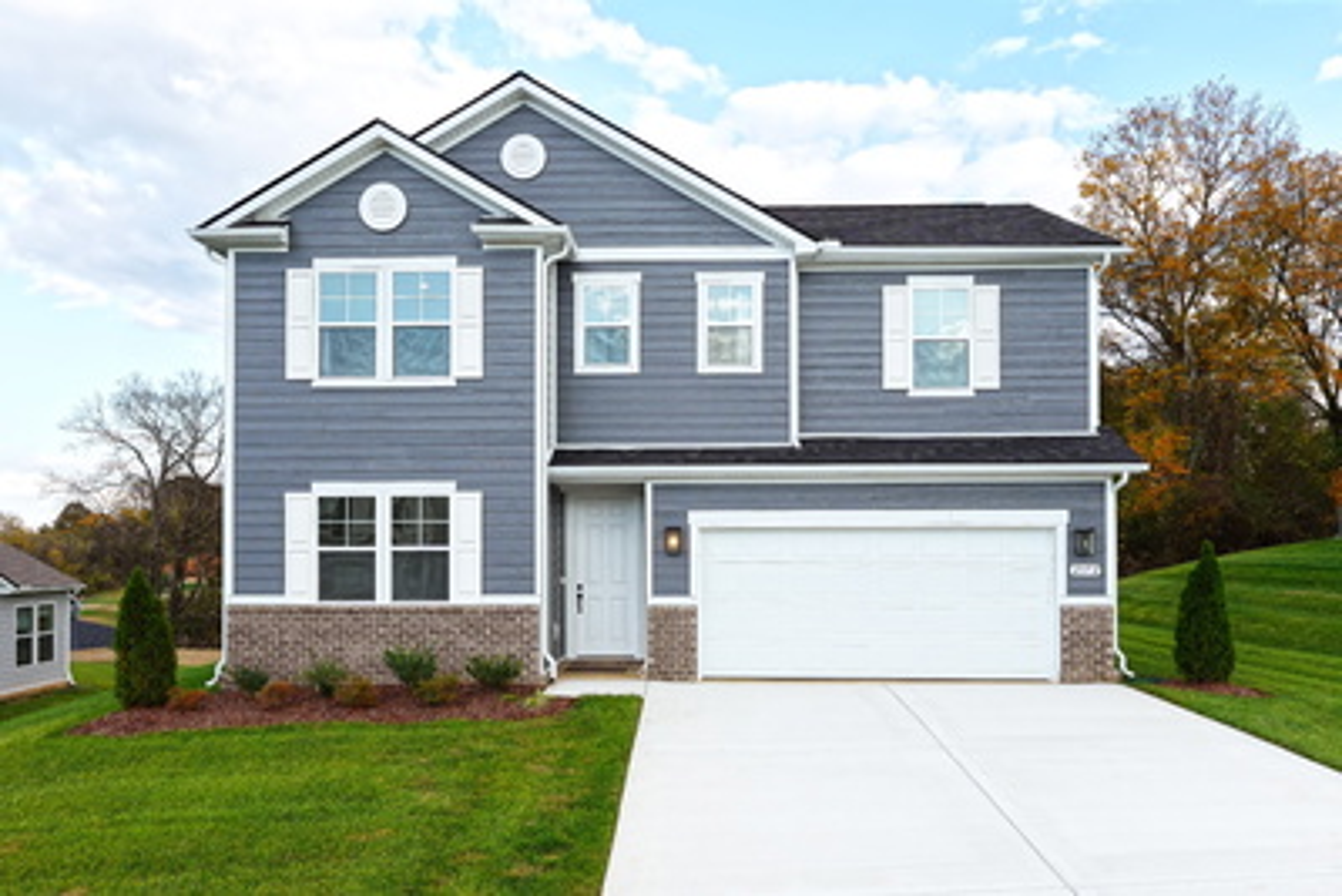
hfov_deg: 73.7
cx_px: 671
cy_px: 448
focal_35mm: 24
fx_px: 895
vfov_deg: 53.2
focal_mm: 24
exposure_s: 1/200
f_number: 9
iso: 400
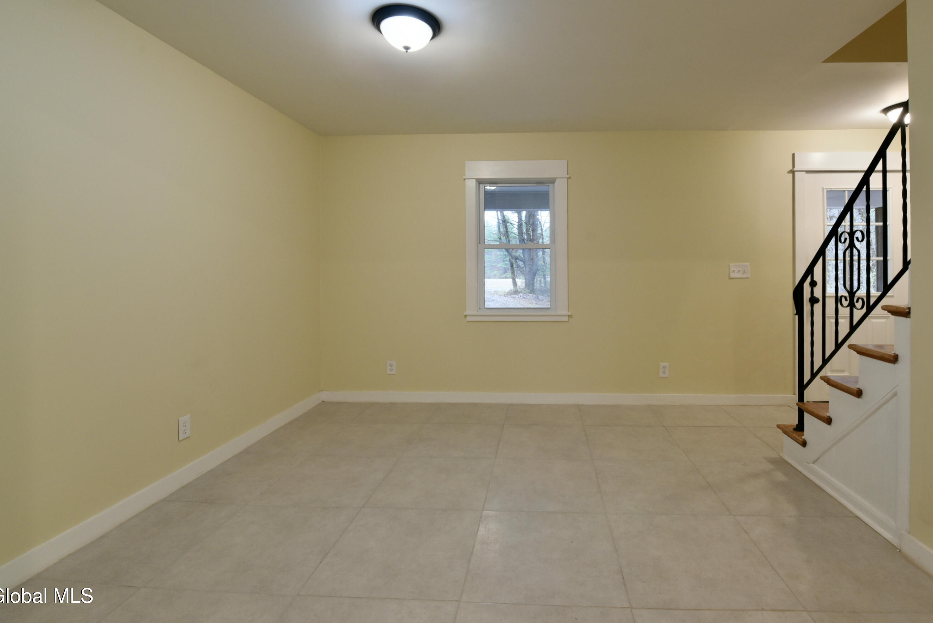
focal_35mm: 16
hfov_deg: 96.3
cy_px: 272
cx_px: 521
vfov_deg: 73.5
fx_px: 415
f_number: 9
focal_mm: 14
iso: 800
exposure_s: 1/20
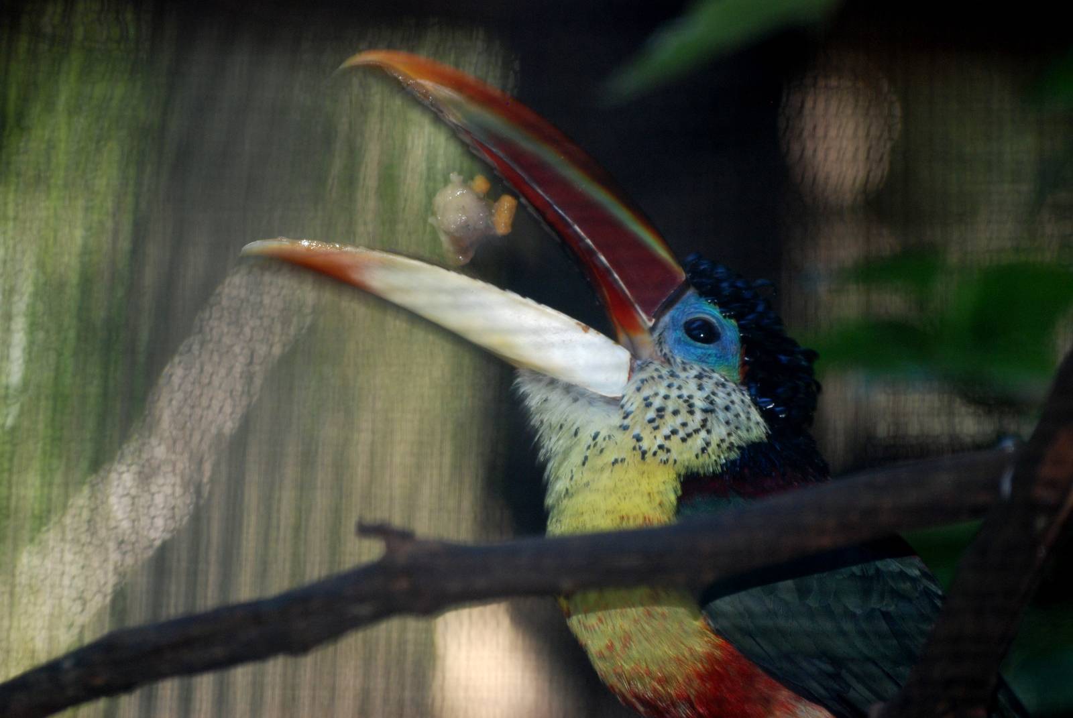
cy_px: 359
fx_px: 8728
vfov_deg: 4.7
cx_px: 536
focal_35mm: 292
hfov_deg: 7.0
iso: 400
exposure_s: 1/60
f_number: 5
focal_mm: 195
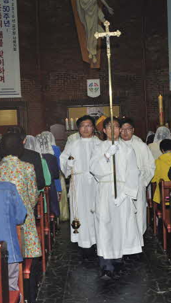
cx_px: 55
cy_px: 150
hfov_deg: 18.8
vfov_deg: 32.8
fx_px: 515
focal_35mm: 64
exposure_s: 1/60
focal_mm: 40
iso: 200
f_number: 5
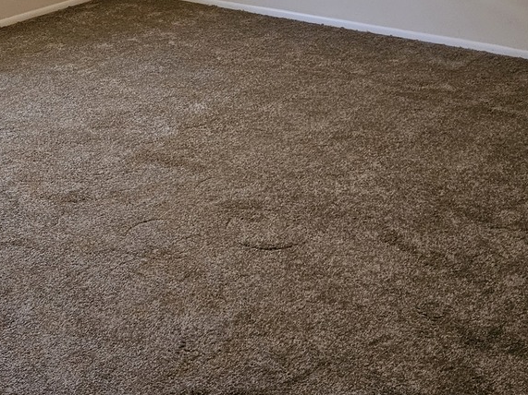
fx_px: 884
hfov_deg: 32.8
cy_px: -49
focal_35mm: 58
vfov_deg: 23.5
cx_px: 154
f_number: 1.8
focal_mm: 5.4
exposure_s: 1/120
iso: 1000
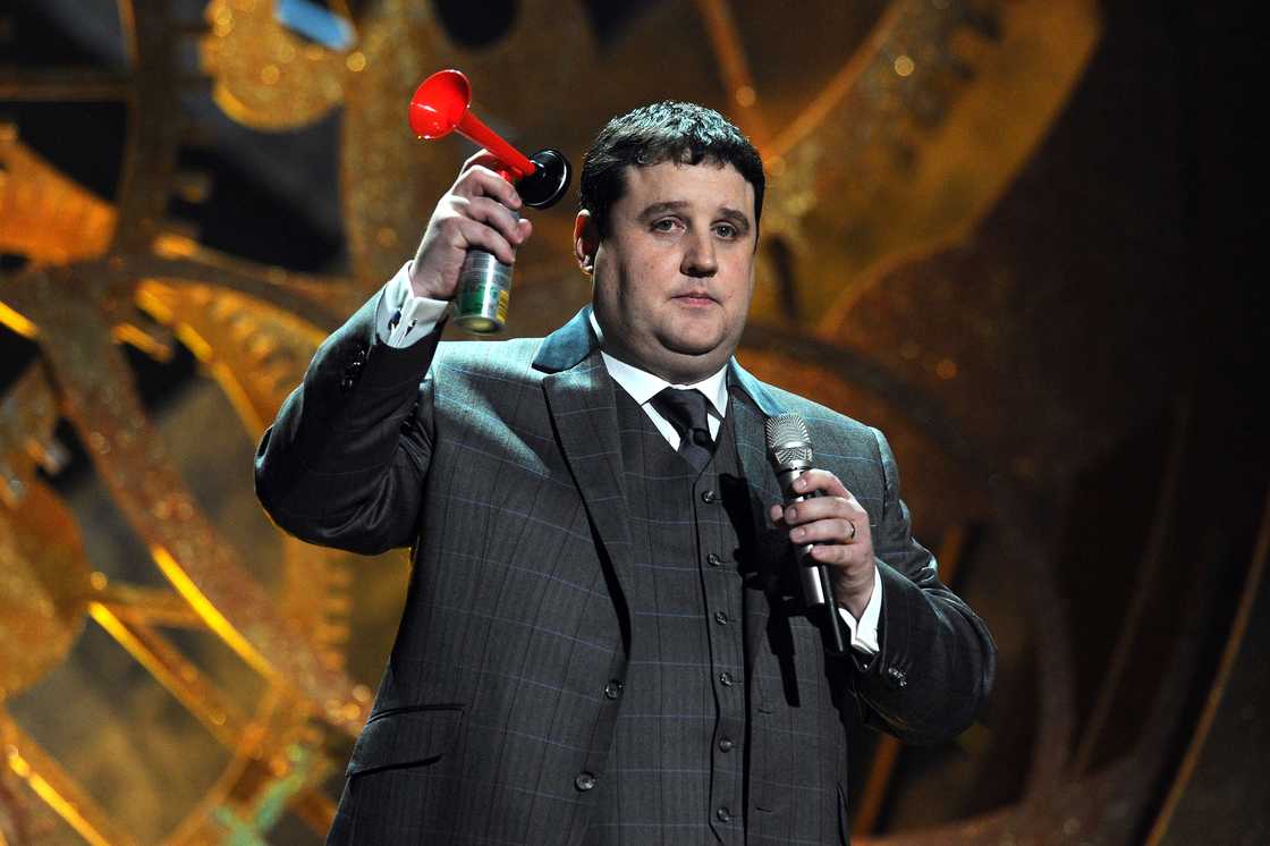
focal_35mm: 400
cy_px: 423
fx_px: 14106
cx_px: 635
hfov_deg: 5.2
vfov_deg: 3.4
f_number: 4
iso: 3200
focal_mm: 400
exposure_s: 1/320
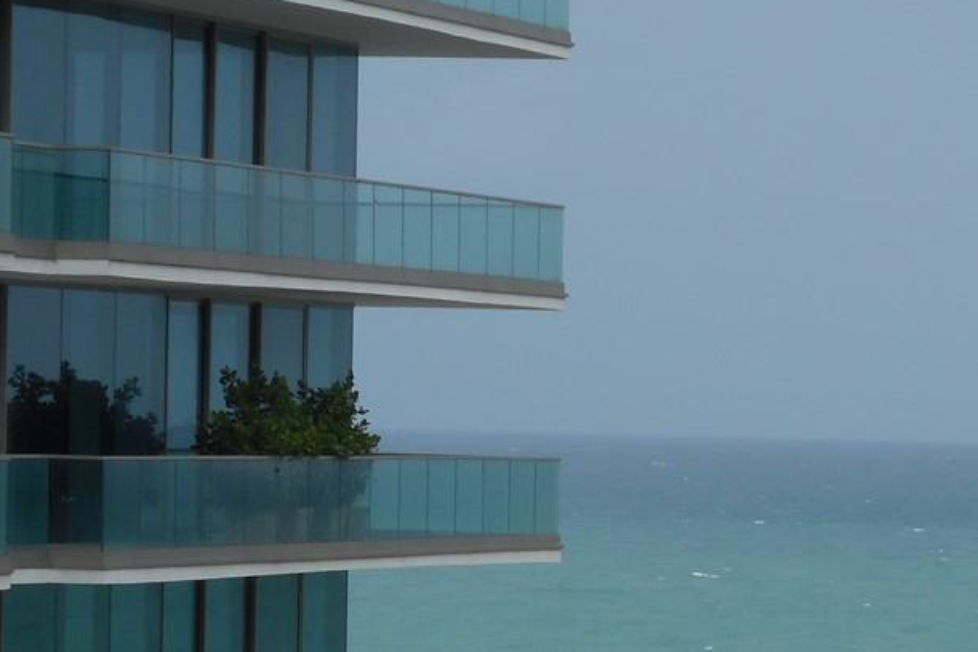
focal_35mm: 278
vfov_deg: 4.9
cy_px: 875
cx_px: 815
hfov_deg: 7.4
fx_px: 7550
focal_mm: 18.2
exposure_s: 1/320
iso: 80
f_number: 5.8
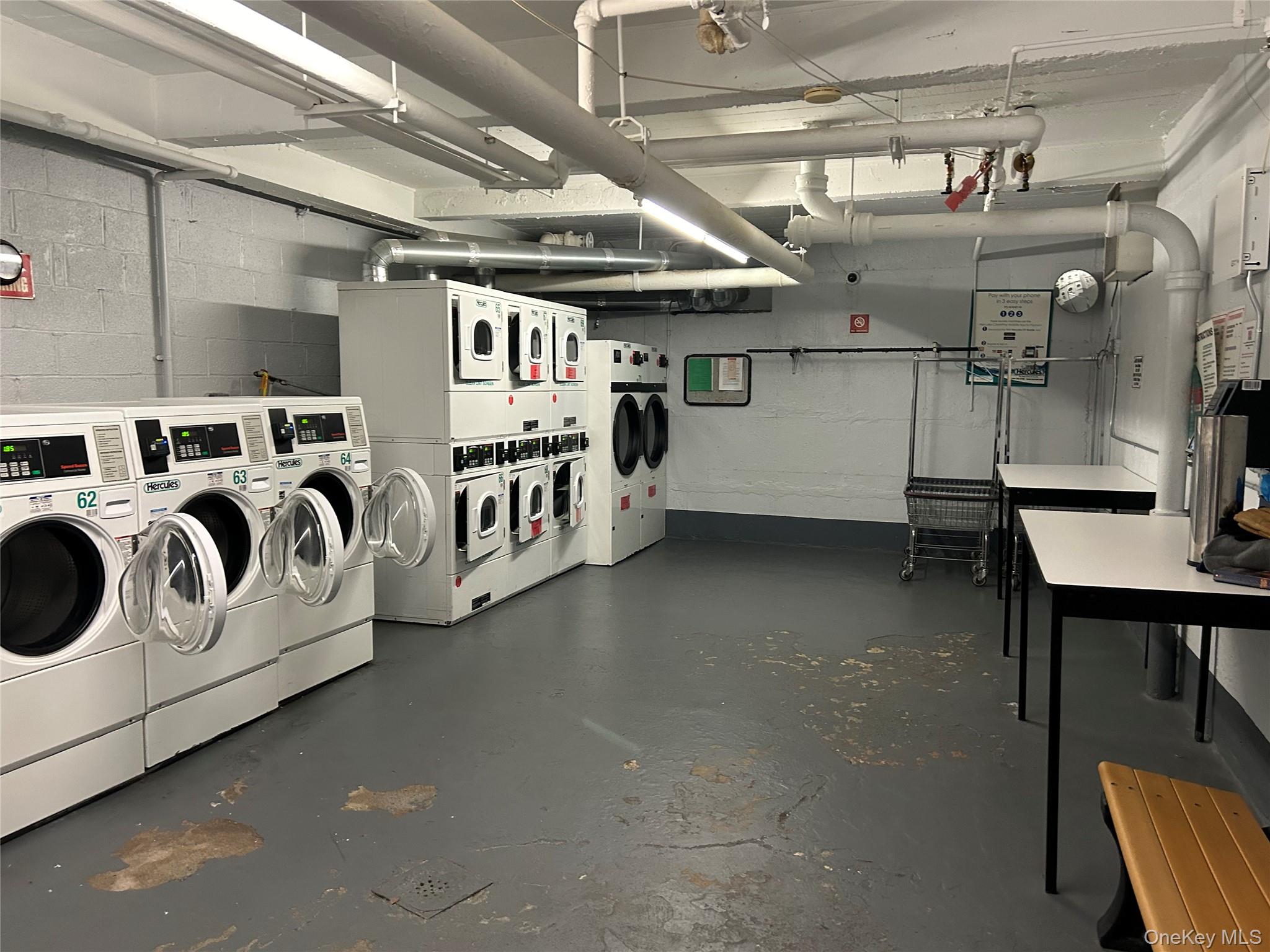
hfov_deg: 67.3
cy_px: 476
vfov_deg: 53.1
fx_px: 954
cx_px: 635
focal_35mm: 26
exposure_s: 1/60
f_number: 1.5
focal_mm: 5.7
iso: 250
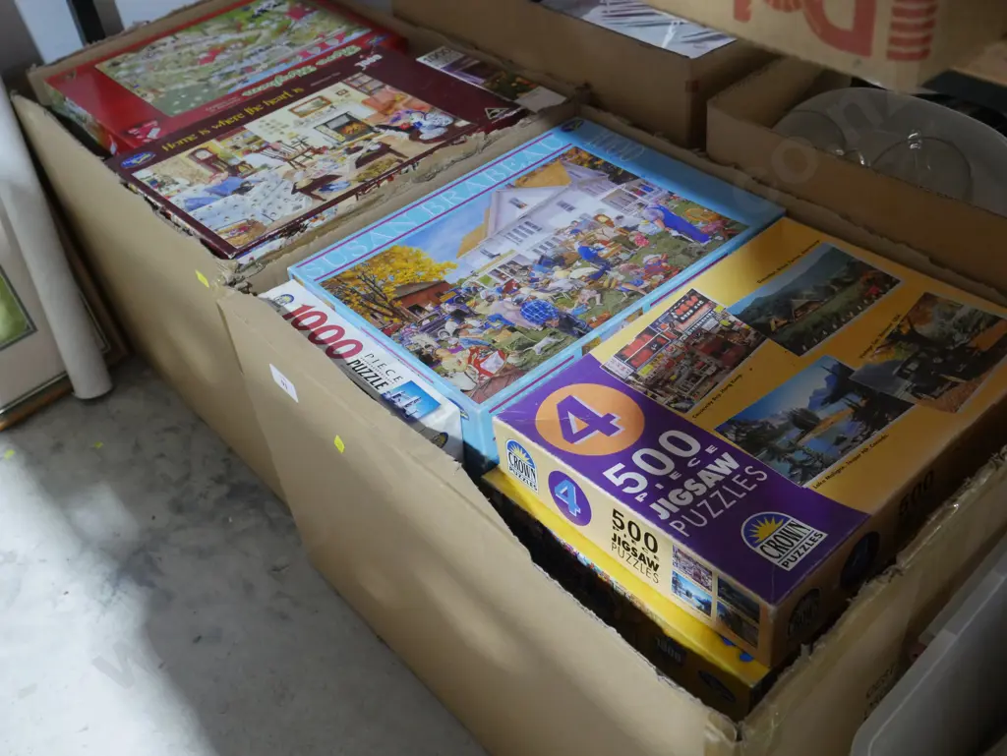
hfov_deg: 51.3
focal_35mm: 36
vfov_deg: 39.7
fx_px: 1048
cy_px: 378
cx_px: 504
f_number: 5
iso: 3200
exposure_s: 1/50
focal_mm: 18
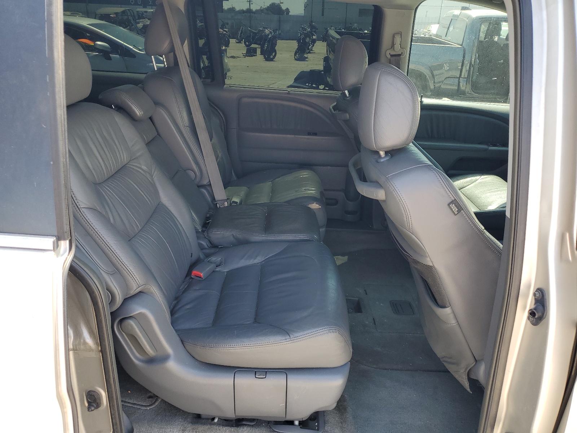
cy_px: 216
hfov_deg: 67.3
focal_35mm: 26
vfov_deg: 53.1
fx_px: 433
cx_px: 288
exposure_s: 1/286
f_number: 1.5
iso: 50
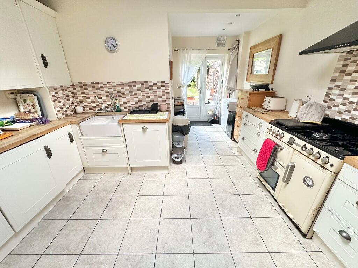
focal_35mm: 14
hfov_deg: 102.1
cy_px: 134
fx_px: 145
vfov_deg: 85.7
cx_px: 179
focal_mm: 2.22
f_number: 2.2
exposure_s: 1/50
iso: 250
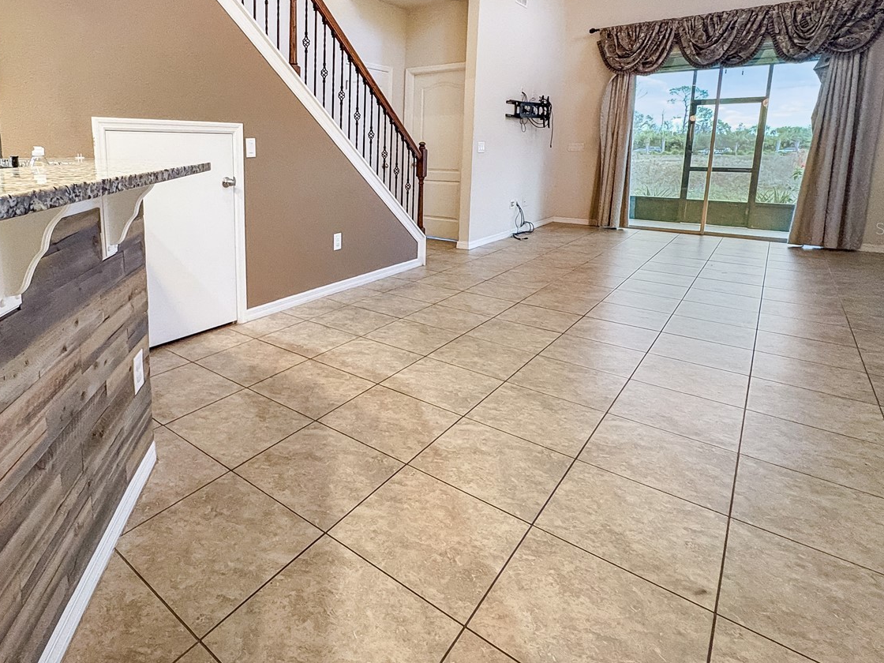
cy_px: 228
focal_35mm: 20
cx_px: 319
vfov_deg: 64.5
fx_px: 511
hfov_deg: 79.9
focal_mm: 2.22
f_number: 2.2
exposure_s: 1/60
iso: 500
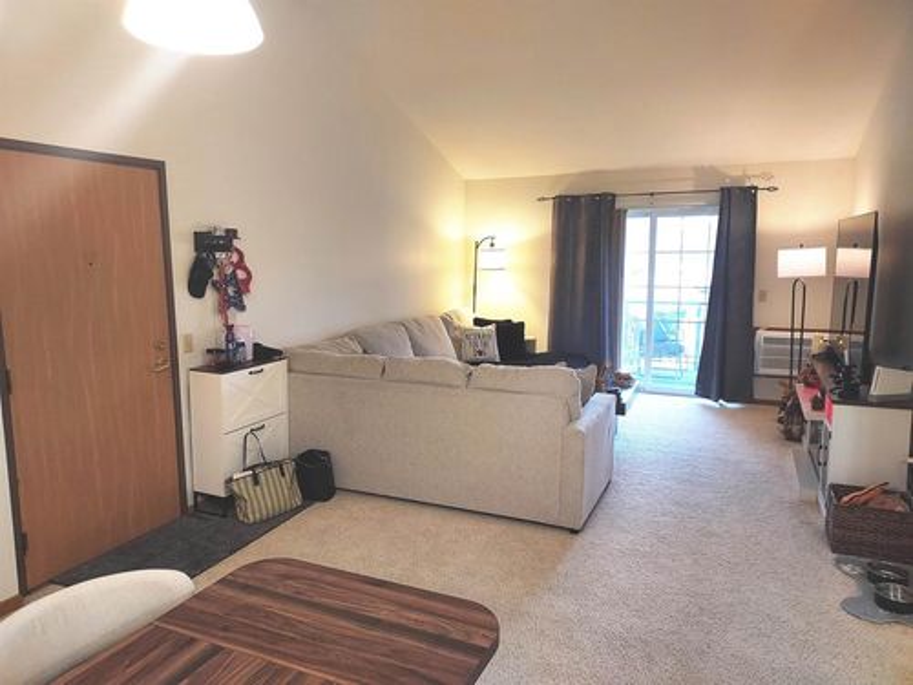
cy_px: 342
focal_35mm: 24
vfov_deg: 56.8
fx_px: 633
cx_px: 456
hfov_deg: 71.6
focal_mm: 4.6
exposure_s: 1/60
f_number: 1.8
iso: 320
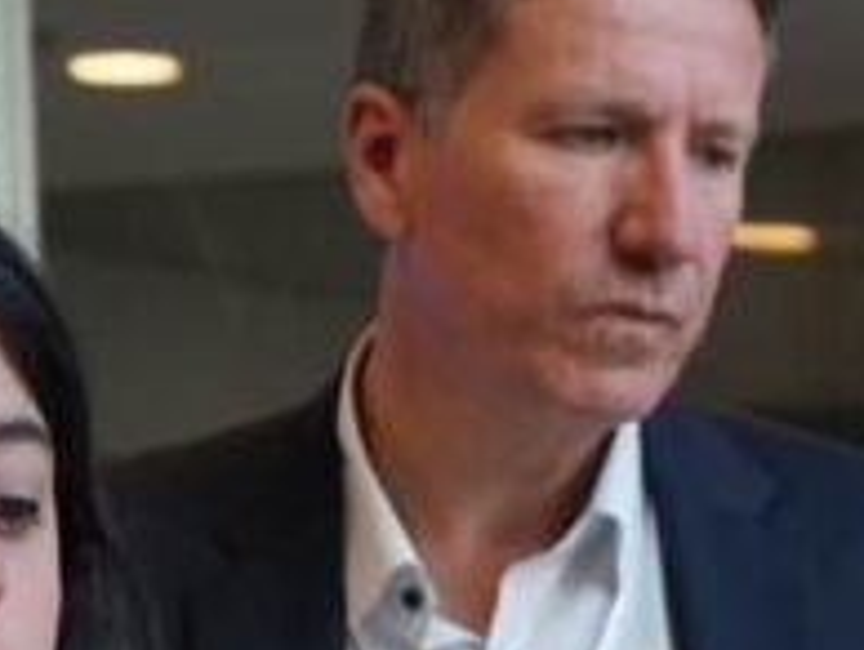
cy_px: 944
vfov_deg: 6.2
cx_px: 895
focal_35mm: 238
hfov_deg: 8.3
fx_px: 5948
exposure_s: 1/160
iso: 1000
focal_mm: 47
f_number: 4.5
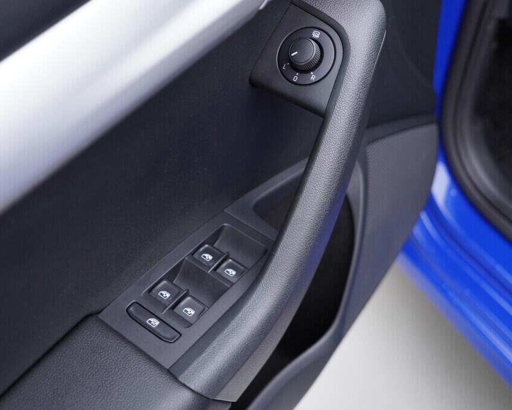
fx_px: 621
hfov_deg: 44.8
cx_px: 246
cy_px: 203
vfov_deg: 36.5
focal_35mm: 41
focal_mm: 24
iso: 200
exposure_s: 1/40
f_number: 2.8
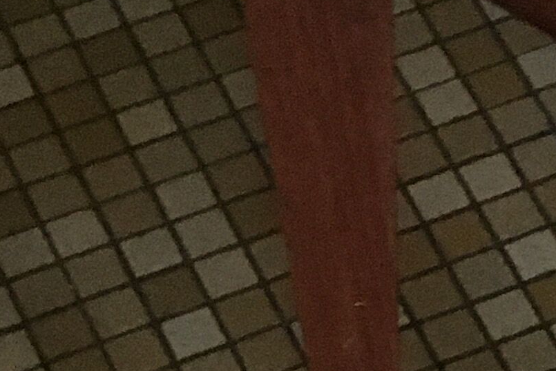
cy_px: 1129
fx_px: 2332
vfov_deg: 7.8
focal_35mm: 151
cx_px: 943
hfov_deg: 12.6
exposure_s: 1/17
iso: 250
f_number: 2.2
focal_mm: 4.15
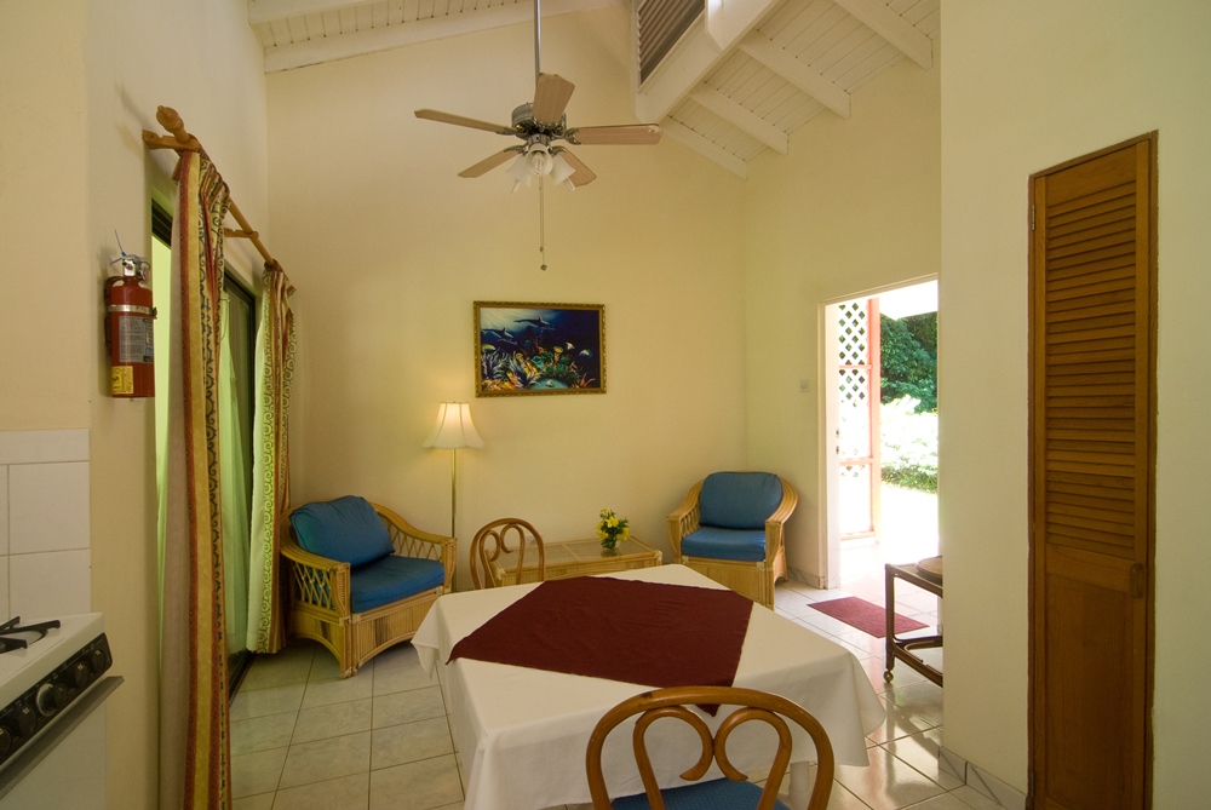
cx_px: 606
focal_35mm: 16
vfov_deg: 72.2
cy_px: 405
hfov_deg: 94.9
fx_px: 556
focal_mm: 11
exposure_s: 1/8
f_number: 13
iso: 200
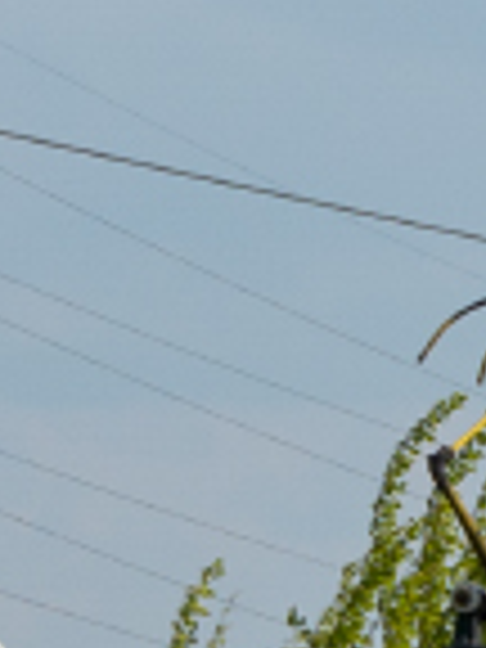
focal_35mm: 601
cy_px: 634
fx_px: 11251
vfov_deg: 3.3
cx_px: 1714
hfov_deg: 2.4
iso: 200
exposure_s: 1/800
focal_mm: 50
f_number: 8
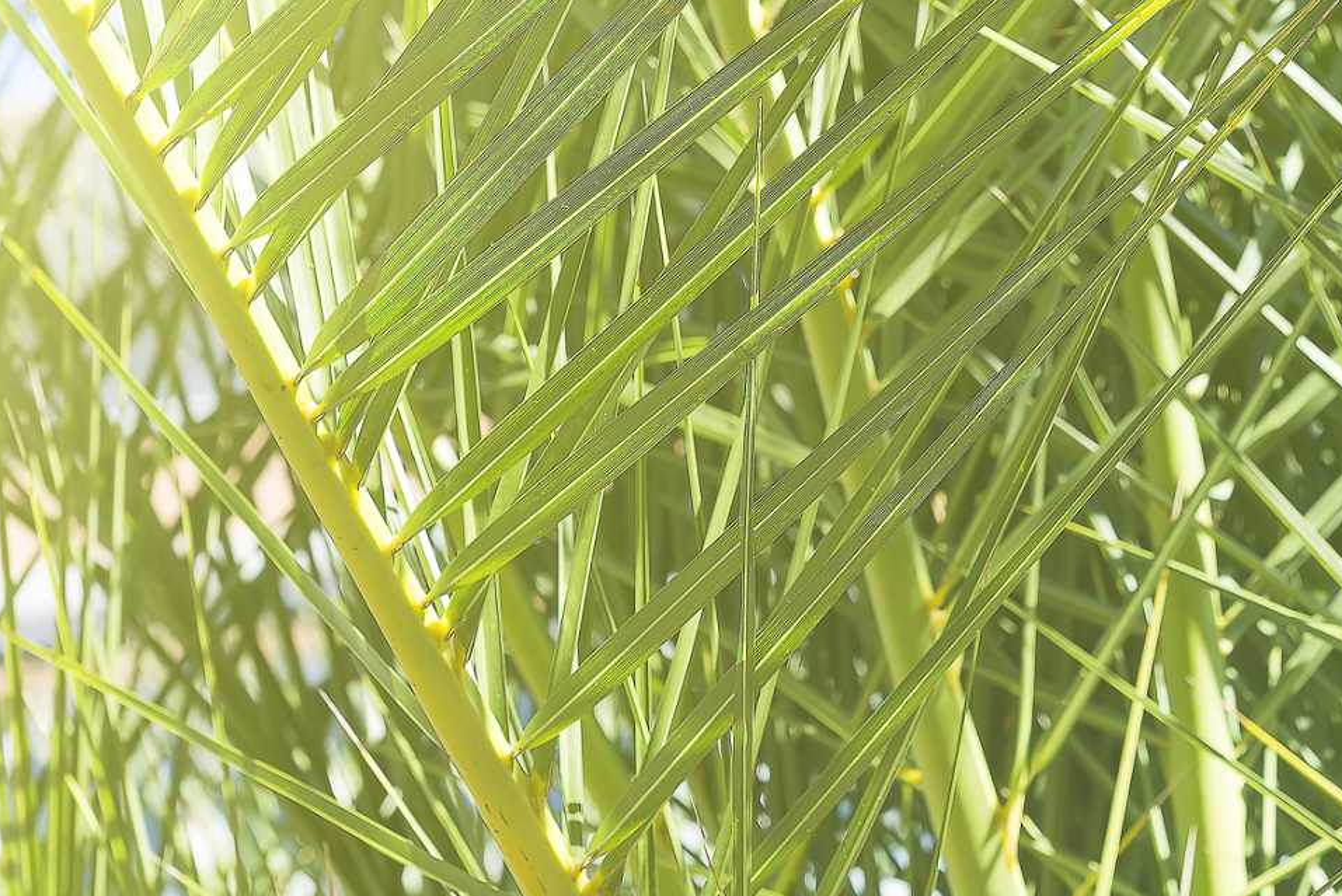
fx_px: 3990
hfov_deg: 18.9
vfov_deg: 12.8
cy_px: 284
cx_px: 1132
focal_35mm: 107
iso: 200
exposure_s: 1/200
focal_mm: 50
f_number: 7.1
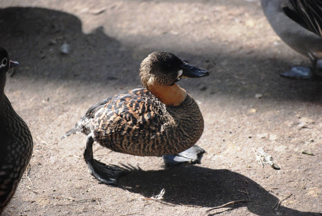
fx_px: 2955
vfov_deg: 4.2
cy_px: 108
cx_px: 161
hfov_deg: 6.2
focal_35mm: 330
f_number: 5.3
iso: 1600
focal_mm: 220
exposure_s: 1/1600
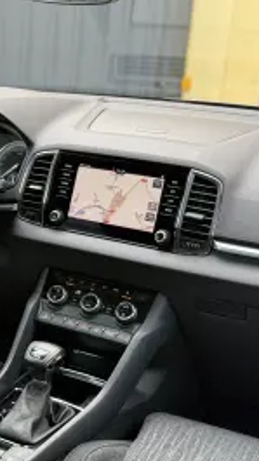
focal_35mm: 71
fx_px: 867
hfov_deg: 16.6
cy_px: 233
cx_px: -14
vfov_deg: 29.7
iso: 64
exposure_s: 1/209
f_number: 1.78
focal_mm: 6.76
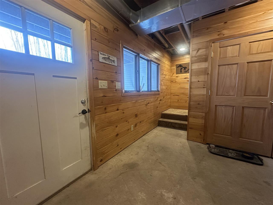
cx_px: 136
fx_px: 110
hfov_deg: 102.1
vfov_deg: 85.7
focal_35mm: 14
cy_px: 102
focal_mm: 2.22
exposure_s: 1/60
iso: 800
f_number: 2.2
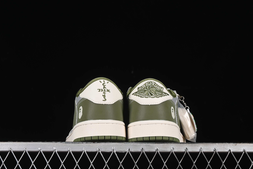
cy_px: 87
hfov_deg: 26.0
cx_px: 129
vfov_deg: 17.5
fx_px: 548
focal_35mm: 78
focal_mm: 50
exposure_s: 1/80
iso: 160
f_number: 8
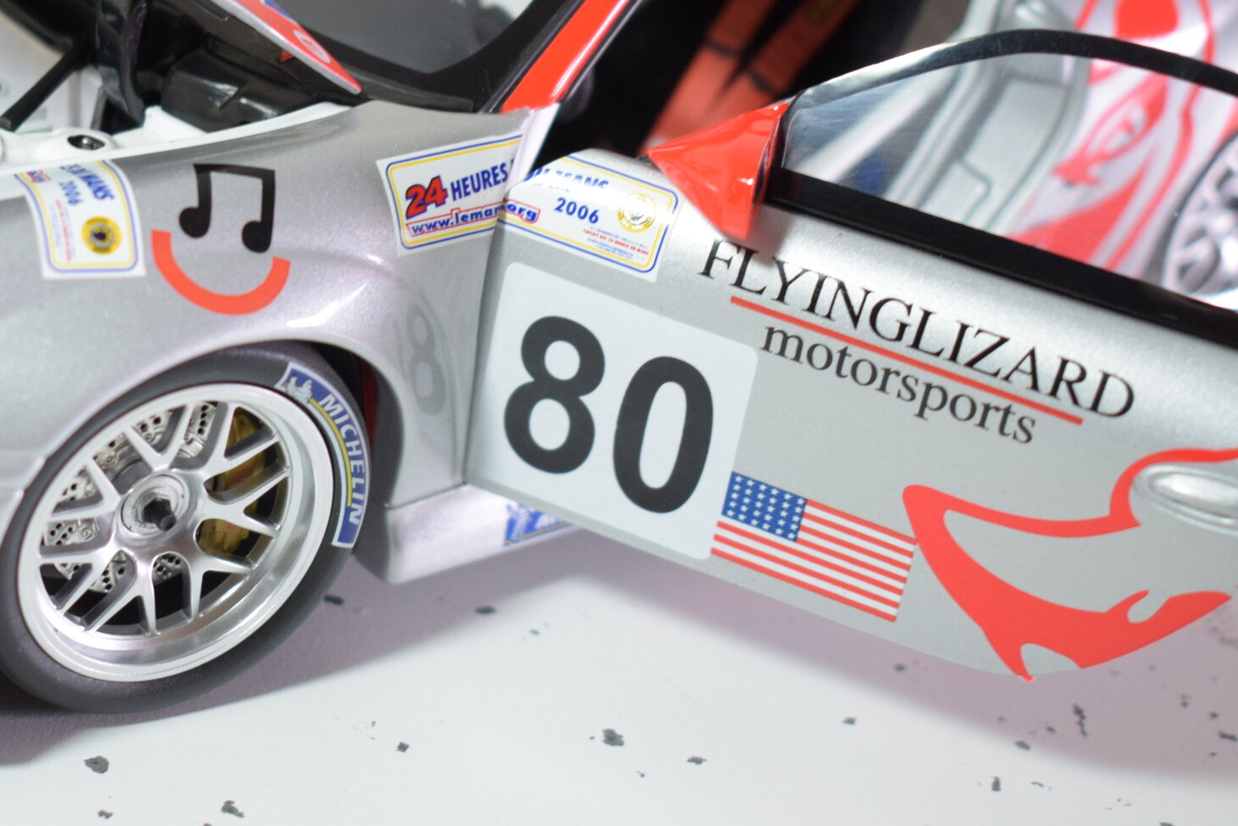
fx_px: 3542
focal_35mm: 103
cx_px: 253
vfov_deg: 13.3
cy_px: 224
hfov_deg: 19.6
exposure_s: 1/60
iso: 800
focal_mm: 40
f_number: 4.8
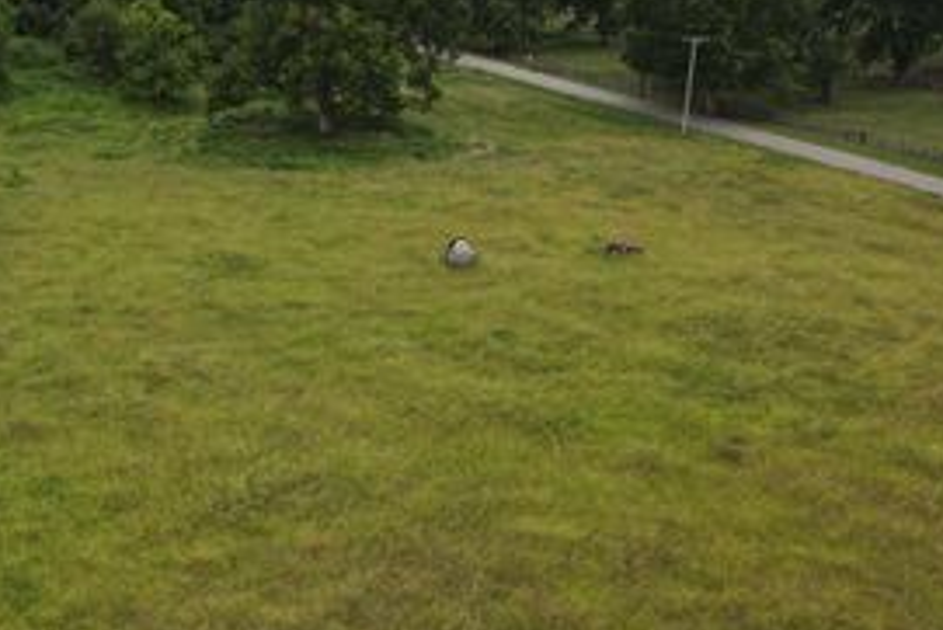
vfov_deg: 29.3
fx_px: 1206
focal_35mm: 46
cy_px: 350
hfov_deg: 41.5
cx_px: 244
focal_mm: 4.5
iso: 100
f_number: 2.8
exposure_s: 1/400
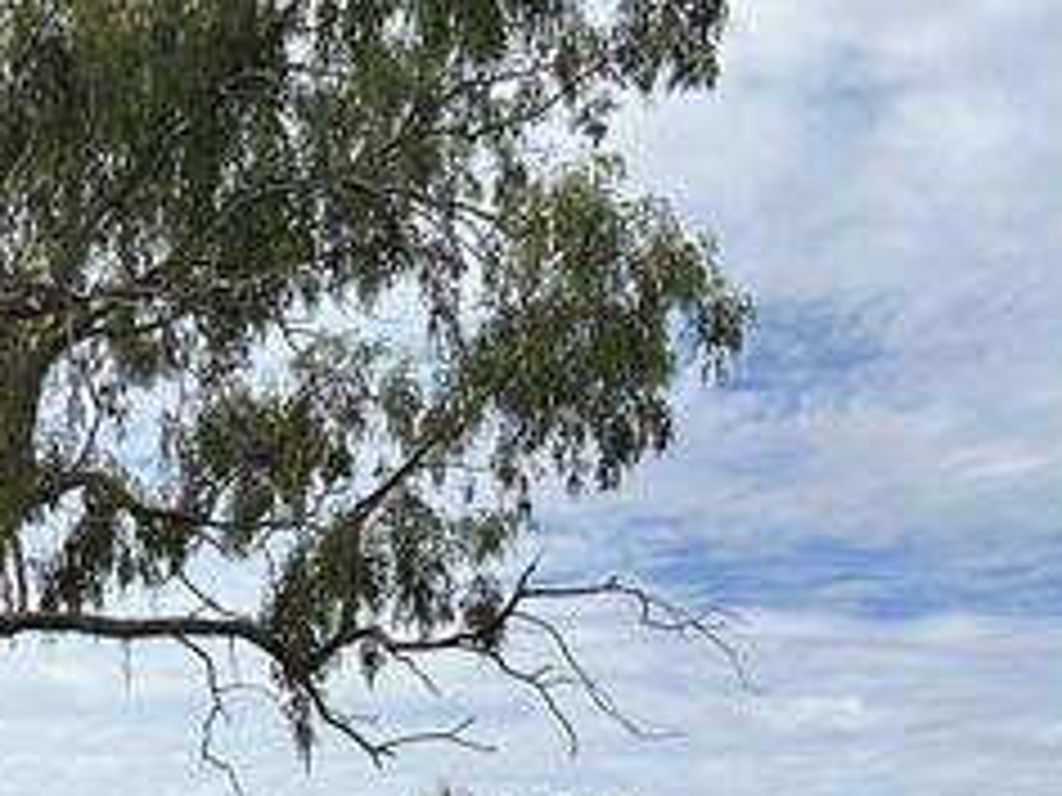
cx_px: -464
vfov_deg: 16.1
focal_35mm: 88
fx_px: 2700
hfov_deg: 19.7
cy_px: 949
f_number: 1.5
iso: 50
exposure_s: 1/5076
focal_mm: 5.7
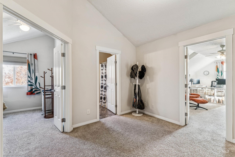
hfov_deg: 97.5
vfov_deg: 74.4
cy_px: 78
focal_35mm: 16
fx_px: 103
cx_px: 118
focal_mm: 15.8
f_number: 13
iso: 400
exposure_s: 1/2.5
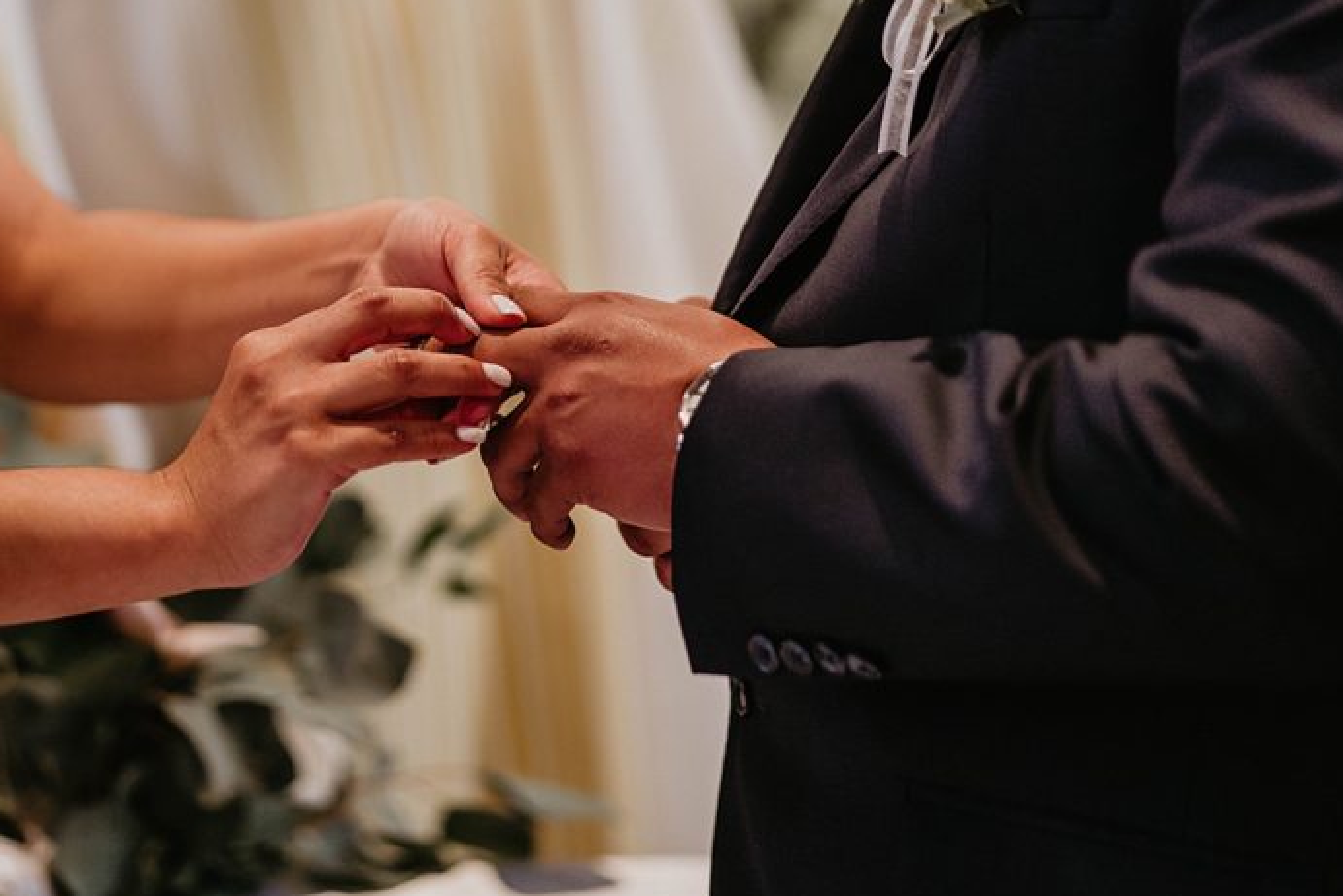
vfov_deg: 10.9
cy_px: 283
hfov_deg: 16.2
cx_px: 435
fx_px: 4701
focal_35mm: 126
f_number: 1.8
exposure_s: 1/100
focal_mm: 85
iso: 1000
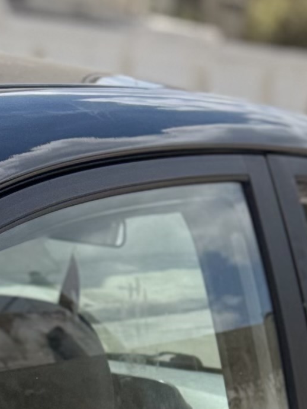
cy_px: 1032
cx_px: -85
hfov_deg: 10.4
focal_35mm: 140
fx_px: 1656
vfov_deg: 11.3
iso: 80
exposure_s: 1/7937
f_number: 1.78
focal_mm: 6.76
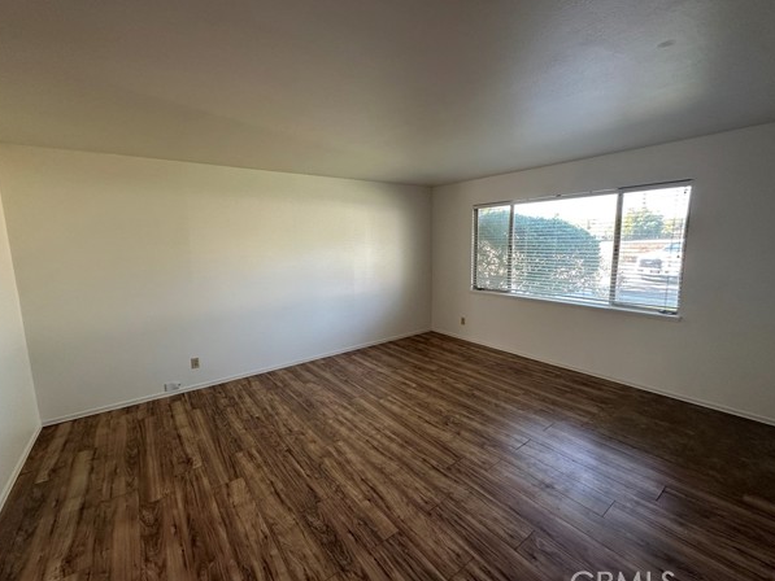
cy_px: 290
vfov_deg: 81.8
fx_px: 336
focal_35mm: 15
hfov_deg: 98.1
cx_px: 375
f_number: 2.2
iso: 200
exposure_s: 1/120
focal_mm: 2.22
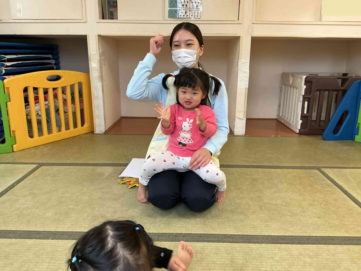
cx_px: 180
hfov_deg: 61.7
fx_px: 302
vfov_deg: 48.2
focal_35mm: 29
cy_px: 136
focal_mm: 3
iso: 100
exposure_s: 1/60
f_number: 1.8
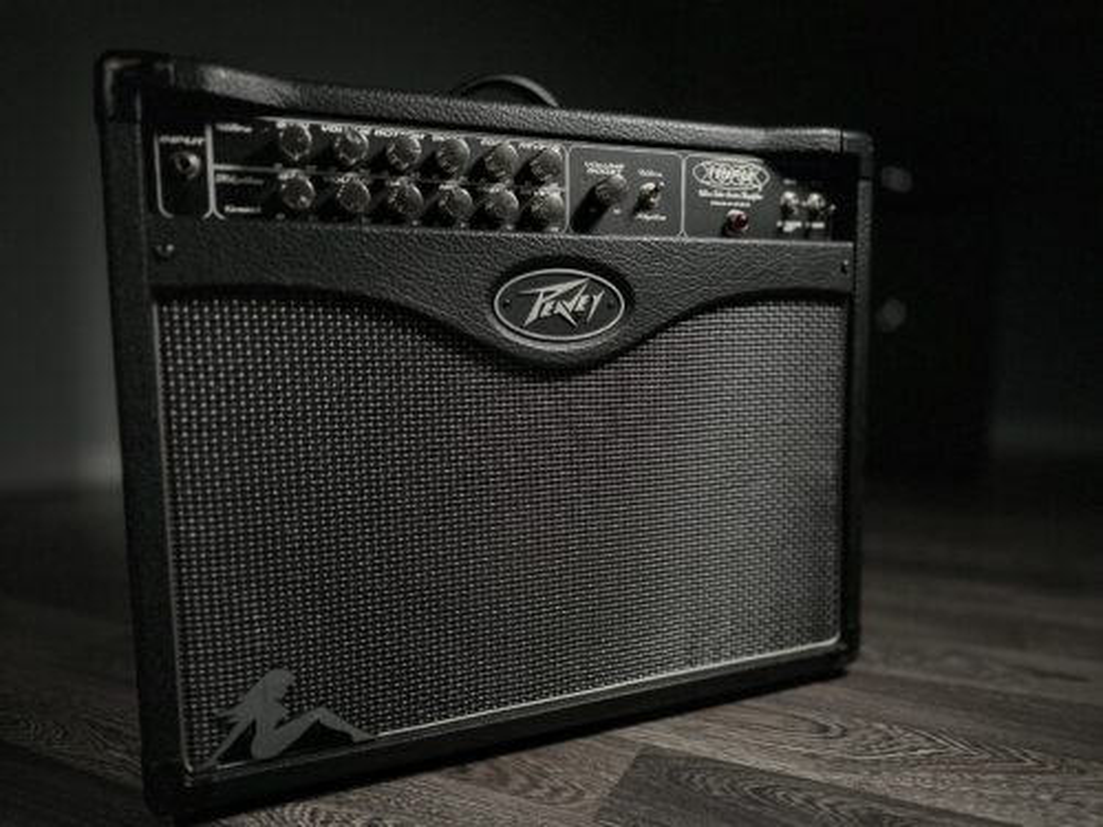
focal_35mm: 24
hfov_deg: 71.6
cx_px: 552
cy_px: 414
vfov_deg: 56.8
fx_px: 765
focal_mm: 6.86
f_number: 1.78
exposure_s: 1/29
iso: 2000
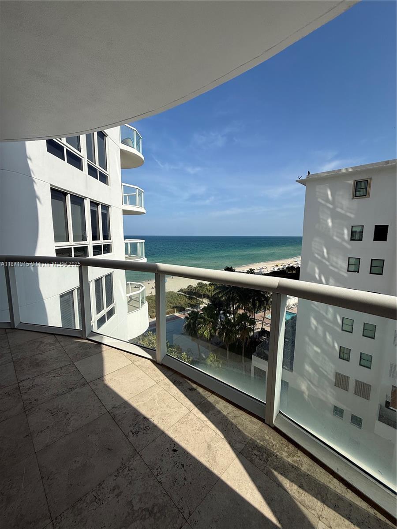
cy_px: 264
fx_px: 214
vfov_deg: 102.1
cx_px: 198
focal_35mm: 14
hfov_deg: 85.7
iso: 50
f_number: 2.2
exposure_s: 1/3663
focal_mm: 2.22
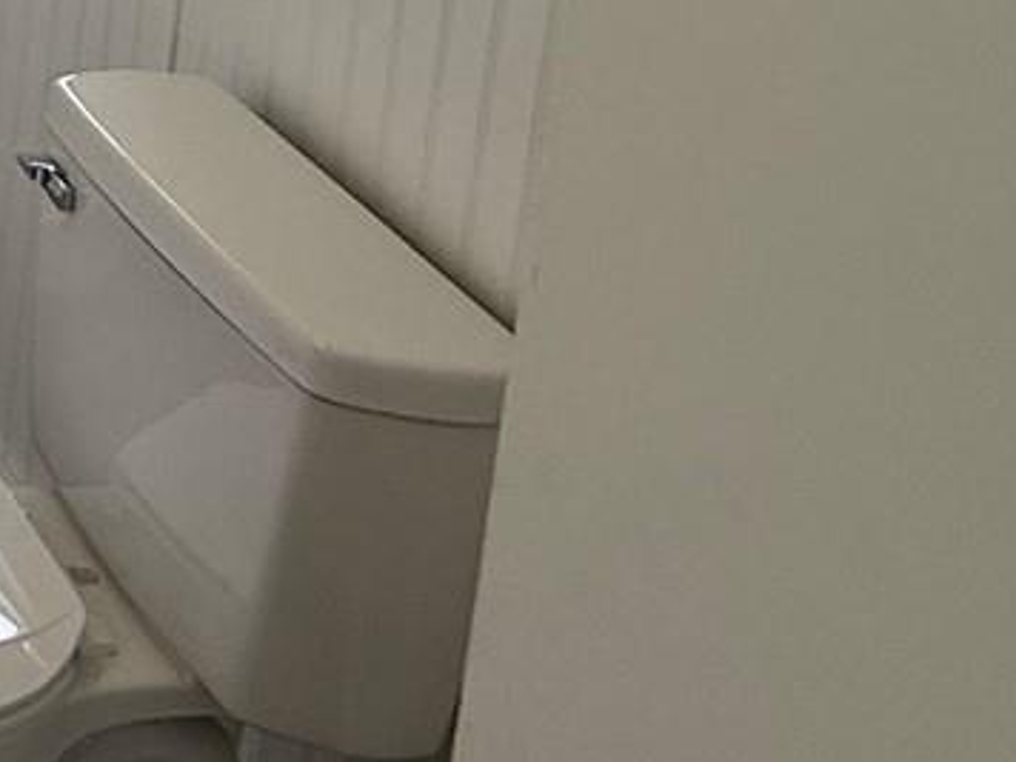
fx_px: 1849
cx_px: -965
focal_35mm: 63
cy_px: -665
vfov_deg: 17.9
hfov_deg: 19.4
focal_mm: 2.22
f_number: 2.2
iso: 64
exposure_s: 1/161
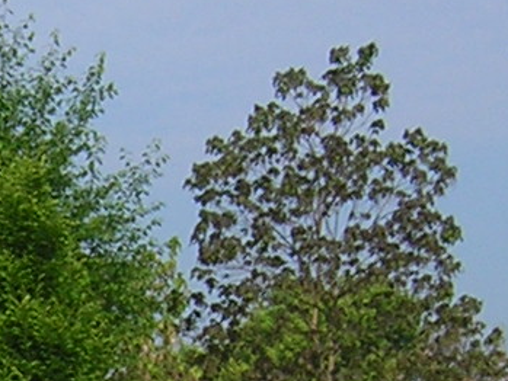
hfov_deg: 11.7
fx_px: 2422
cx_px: -106
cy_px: 480
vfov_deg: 8.9
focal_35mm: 165
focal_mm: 4.7
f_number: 5.2
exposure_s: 1/391
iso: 100
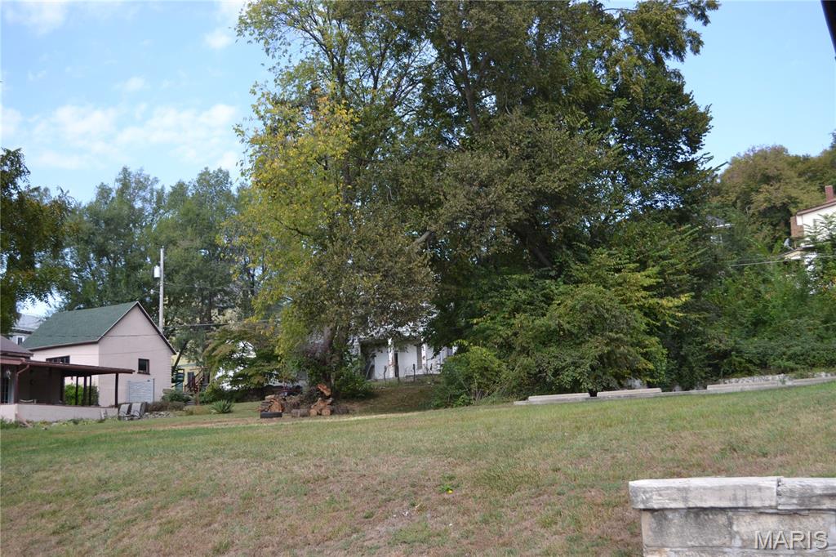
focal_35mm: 39
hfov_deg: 49.6
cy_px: 278
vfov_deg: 34.2
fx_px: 905
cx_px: 418
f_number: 5
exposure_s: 1/200
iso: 100
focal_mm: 26
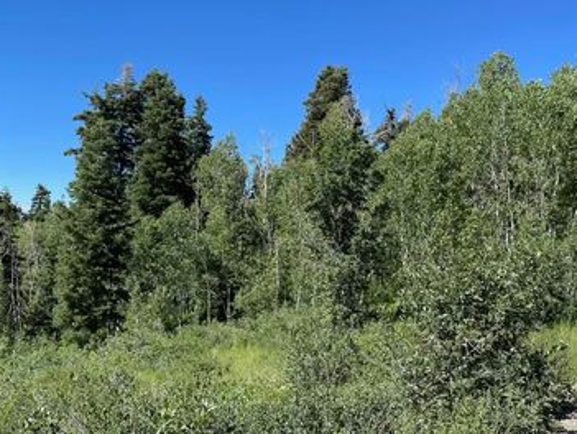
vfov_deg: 38.6
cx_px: 260
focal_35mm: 37
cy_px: 254
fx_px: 617
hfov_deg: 50.0
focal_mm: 4.2
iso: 32
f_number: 1.6
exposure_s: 1/1742
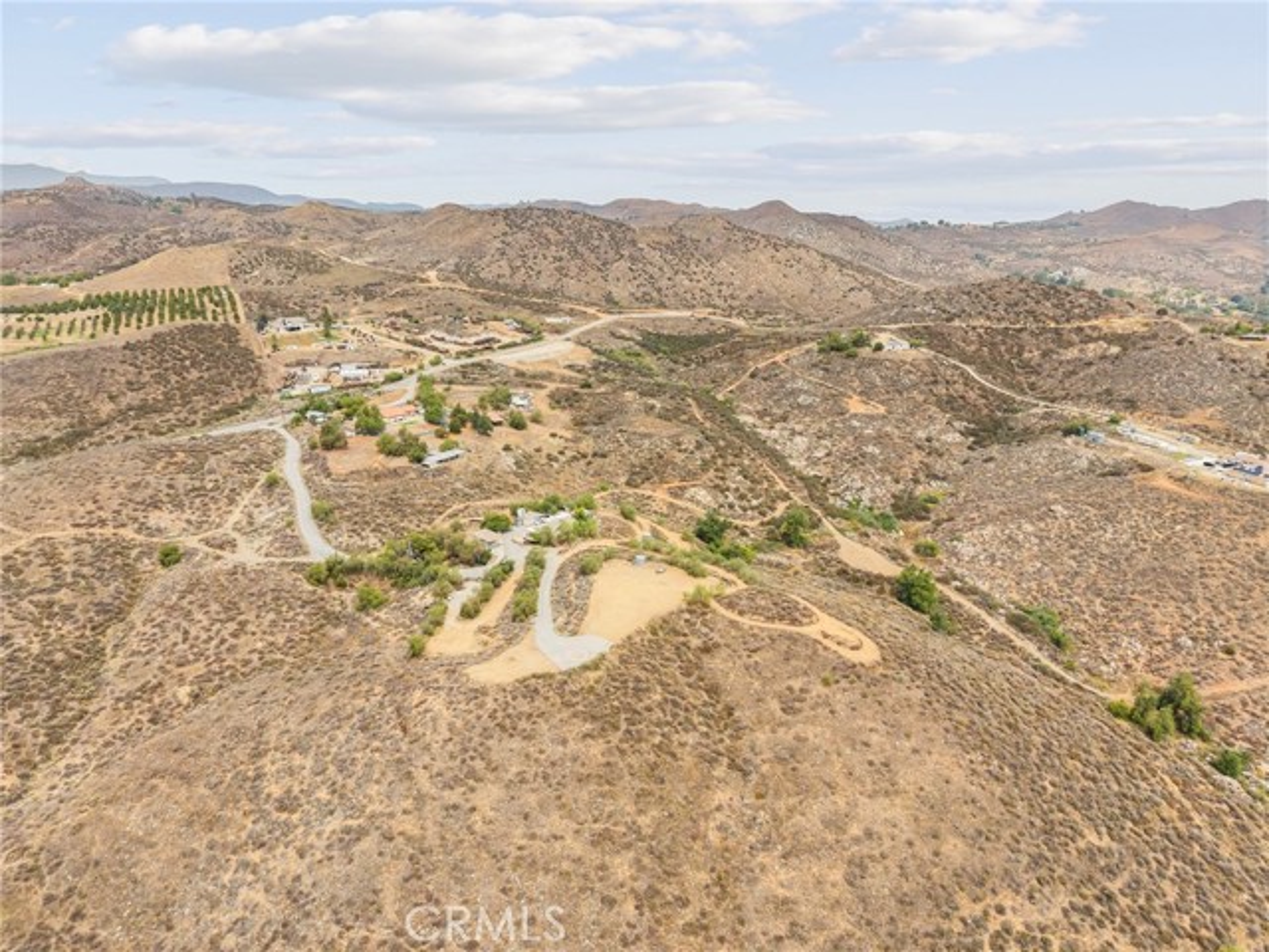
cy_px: 476
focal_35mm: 24
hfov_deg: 71.6
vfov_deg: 56.8
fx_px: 880
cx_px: 634
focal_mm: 8.67
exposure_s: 1/4000
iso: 180
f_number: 1.8
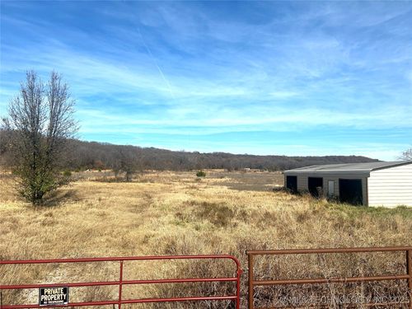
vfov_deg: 53.1
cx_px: 206
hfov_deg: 67.3
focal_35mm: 26
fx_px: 309
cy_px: 154
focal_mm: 5.7
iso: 50
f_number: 1.5
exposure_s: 1/6579
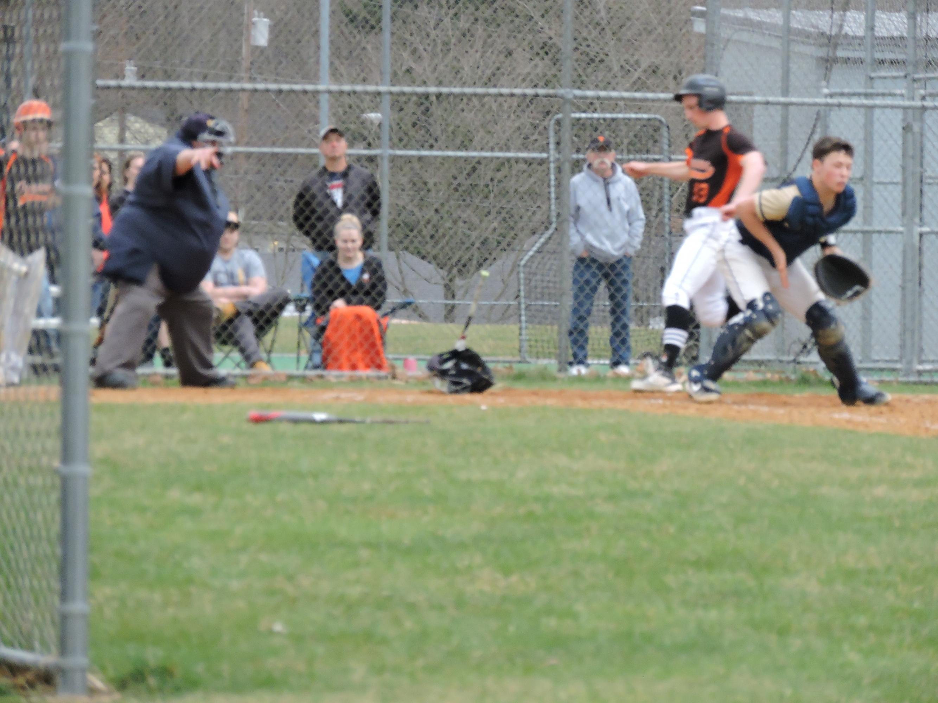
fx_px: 11787
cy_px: 352
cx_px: 469
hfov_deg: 4.6
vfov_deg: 3.4
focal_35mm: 435
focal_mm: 77.6
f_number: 4.9
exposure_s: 1/320
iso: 800
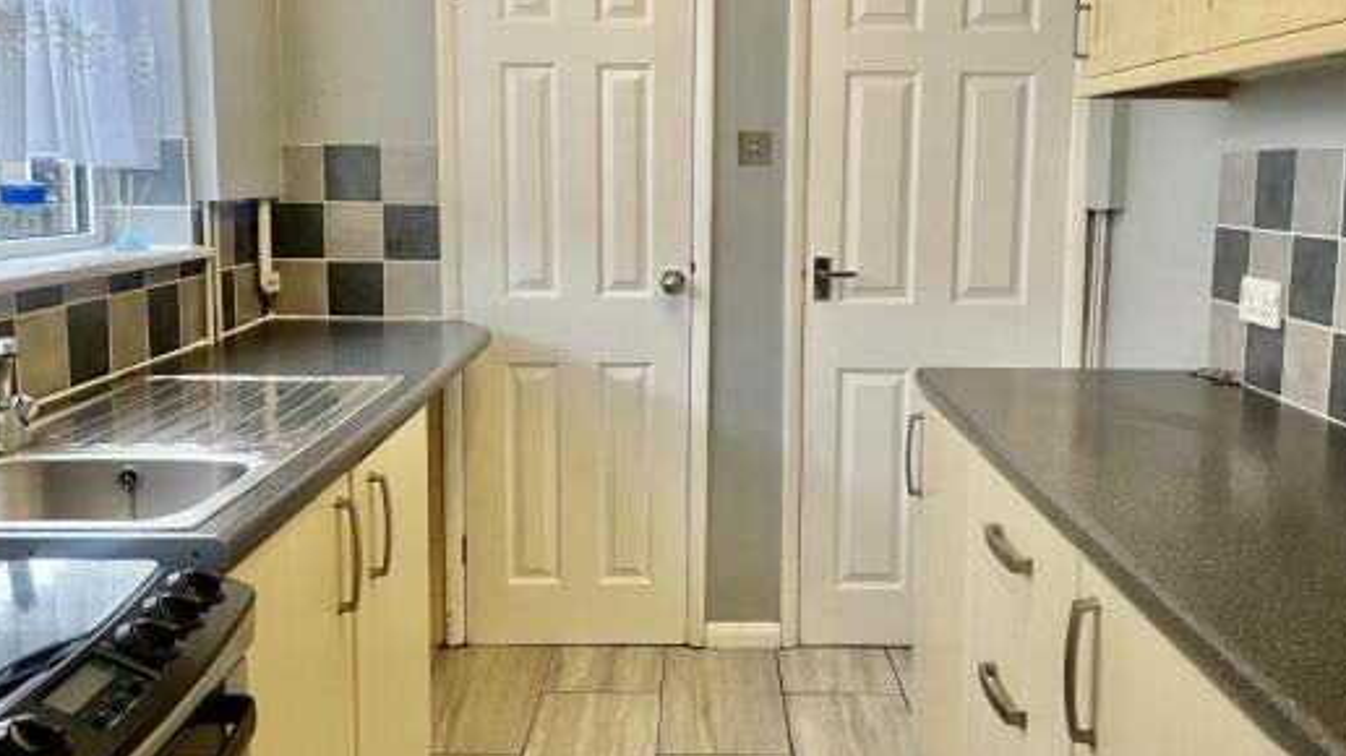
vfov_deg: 36.6
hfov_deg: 61.0
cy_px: 312
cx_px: 706
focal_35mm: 32
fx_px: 1142
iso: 100
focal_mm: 5.1
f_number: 1.6
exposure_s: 1/50
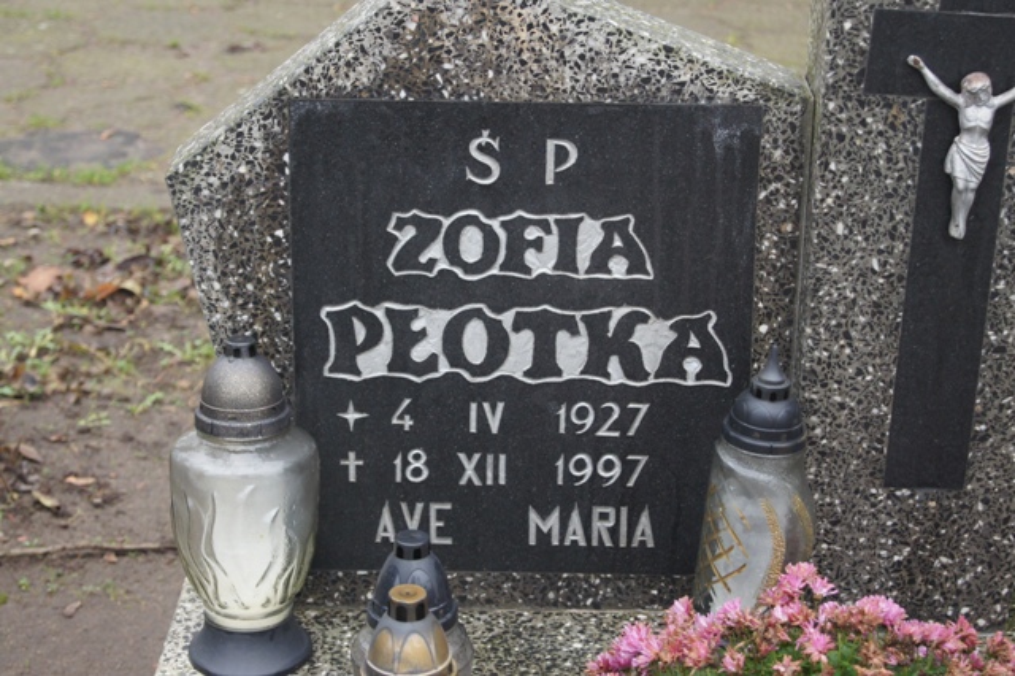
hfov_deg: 24.6
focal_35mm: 82
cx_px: 508
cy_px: 338
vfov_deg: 16.5
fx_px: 2325
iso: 800
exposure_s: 1/100
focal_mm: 55
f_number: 5.6
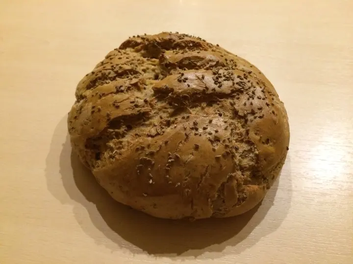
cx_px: 176
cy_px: 132
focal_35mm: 29
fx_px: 296
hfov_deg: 61.7
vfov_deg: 48.2
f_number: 2.2
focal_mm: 4.15
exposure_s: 1/17
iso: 400
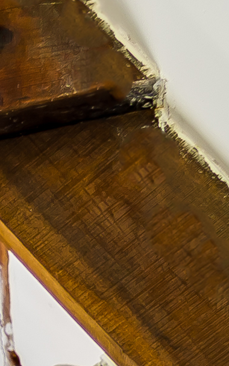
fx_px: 1446
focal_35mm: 145
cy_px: 907
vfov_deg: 11.6
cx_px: -784
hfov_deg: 6.5
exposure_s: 1.3
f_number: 4
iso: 100
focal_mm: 12
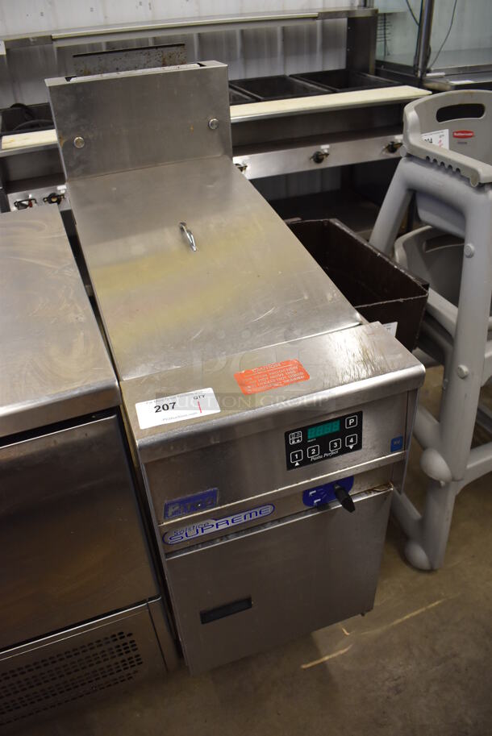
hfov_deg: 48.0
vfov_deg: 67.3
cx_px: 246
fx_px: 553
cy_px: 368
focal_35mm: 27
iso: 1000
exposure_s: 1/125
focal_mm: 18
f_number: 3.5
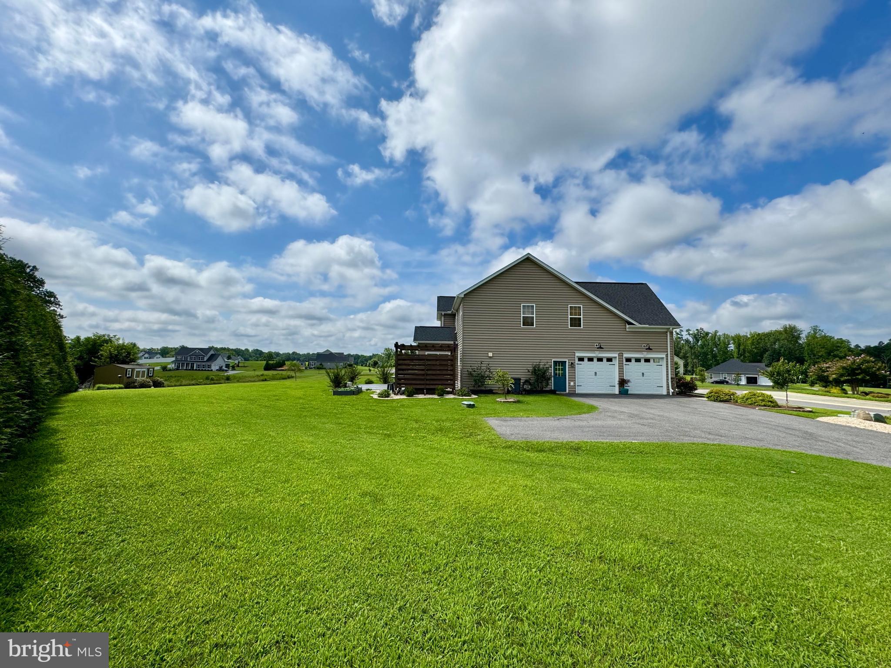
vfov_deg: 85.7
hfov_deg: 102.1
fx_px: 360
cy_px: 334
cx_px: 446
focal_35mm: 14
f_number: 2.2
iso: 50
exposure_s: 1/3906
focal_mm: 2.22
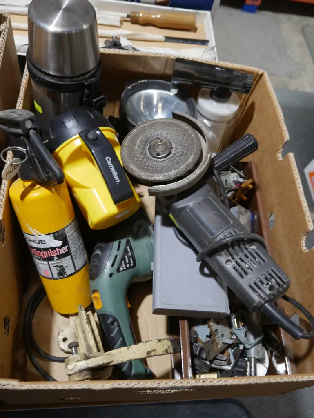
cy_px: 209
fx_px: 387
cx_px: 157
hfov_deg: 44.2
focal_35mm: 32
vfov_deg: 56.8
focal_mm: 16
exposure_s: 1/60
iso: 320
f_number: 3.6
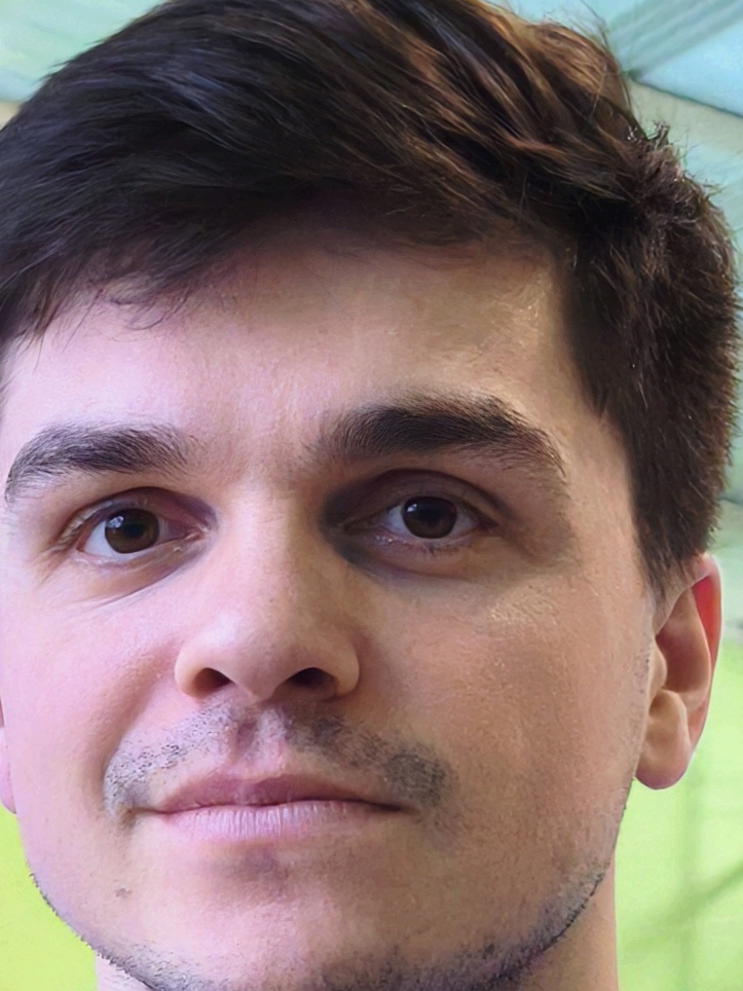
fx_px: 3320
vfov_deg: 16.8
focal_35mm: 116
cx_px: 275
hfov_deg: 12.8
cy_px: 834
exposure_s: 1/100
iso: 320
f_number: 1.6
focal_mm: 6.57
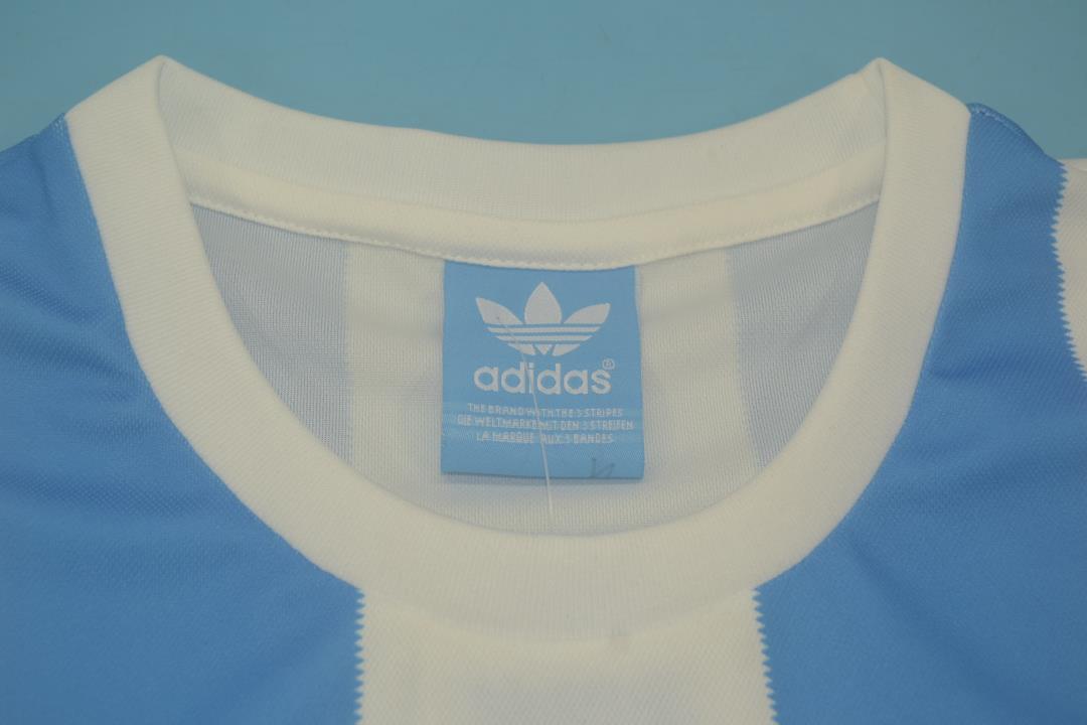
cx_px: 544
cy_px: 362
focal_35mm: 52
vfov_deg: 25.8
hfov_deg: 37.9
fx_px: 1585
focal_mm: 35
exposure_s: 1/125
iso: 200
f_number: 5
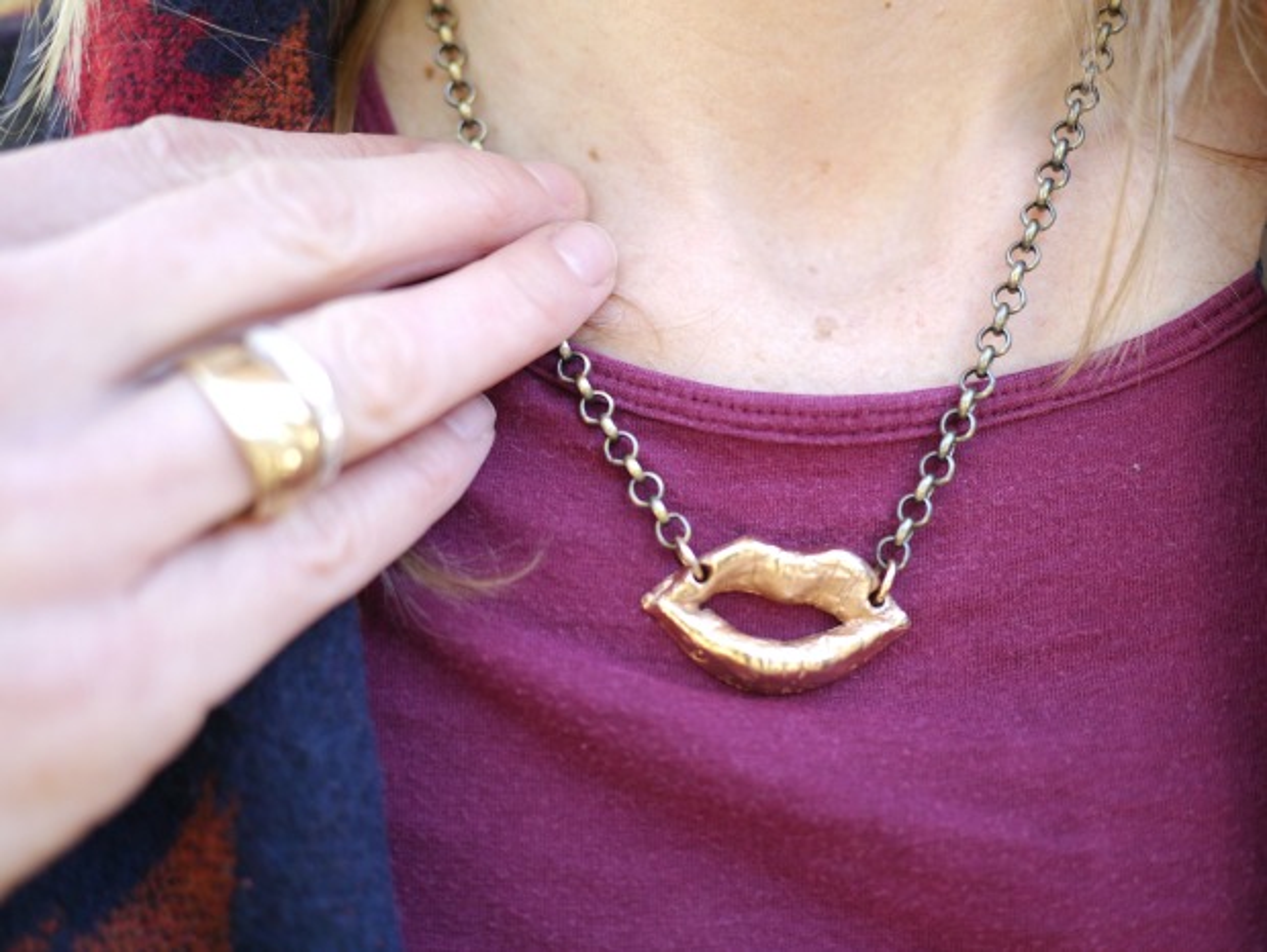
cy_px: 476
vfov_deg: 36.0
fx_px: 1465
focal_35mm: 40
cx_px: 634
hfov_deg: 46.8
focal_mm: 20
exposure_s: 1/125
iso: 160
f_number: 1.7
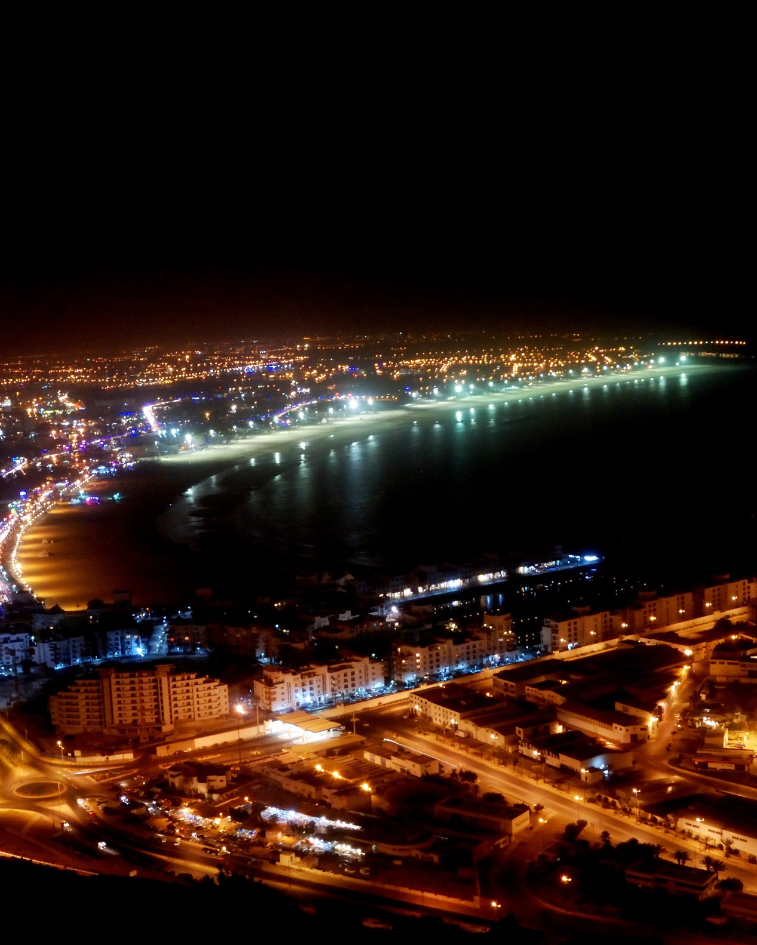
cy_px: 476
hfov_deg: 32.0
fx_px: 1316
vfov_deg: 39.5
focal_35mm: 47
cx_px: 318
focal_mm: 22
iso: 800
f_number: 15
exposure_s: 8
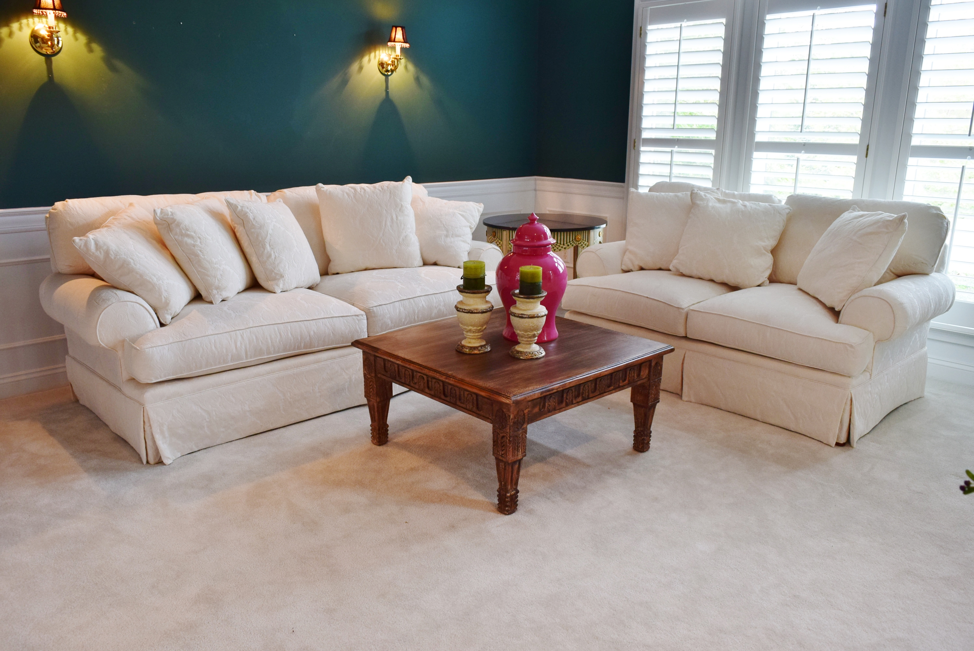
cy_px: 326
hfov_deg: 67.3
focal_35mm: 27
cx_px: 487
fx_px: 731
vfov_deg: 48.0
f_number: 6.3
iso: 400
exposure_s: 1/20
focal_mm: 18
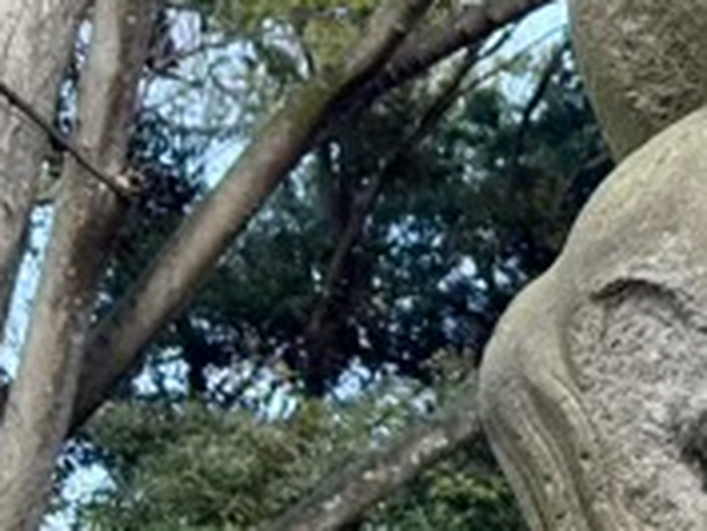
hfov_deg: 9.4
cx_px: 1003
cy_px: -78
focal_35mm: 206
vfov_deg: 7.2
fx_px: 4210
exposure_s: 1/622
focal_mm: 5.96
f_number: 1.6
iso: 32
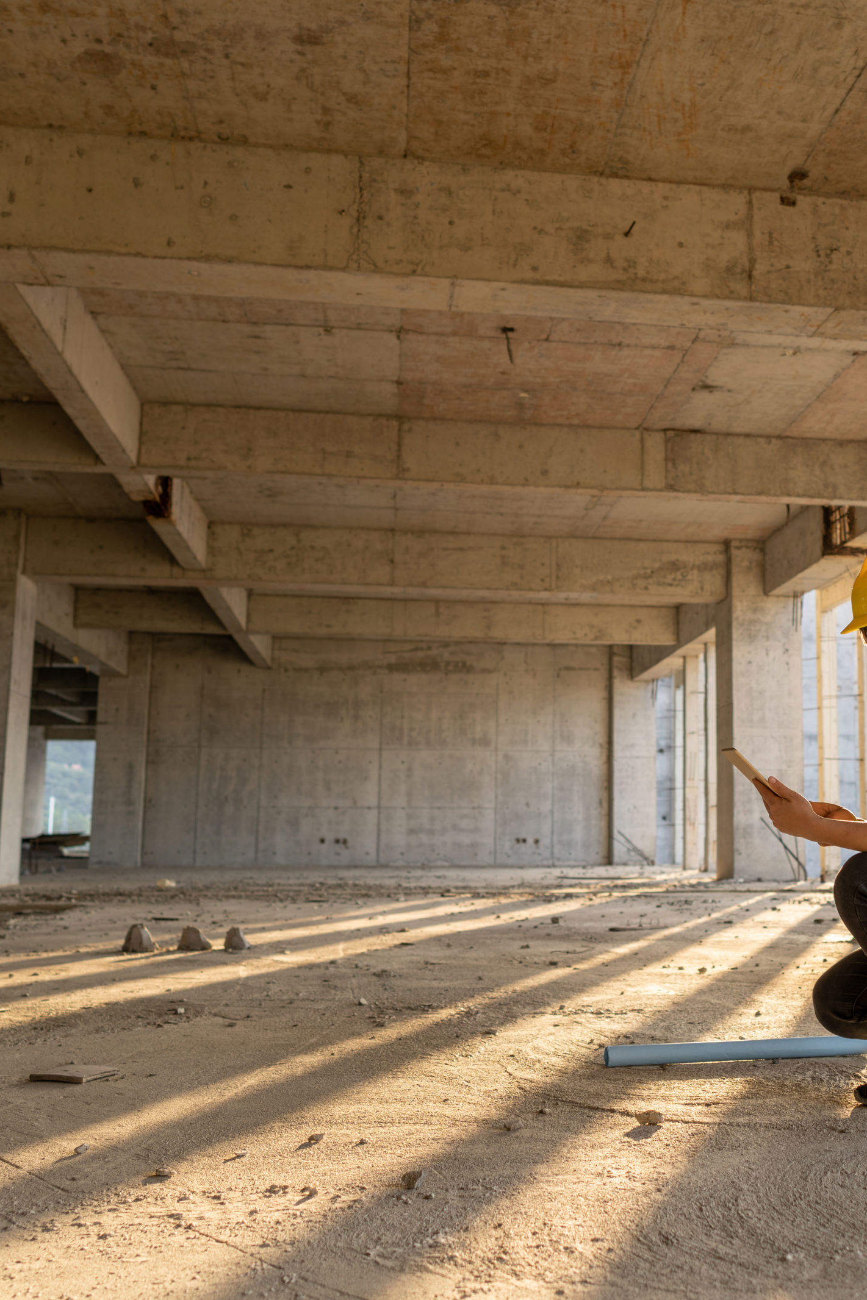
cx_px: 636
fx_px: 1373
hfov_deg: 34.4
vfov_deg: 50.7
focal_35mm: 38
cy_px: 643
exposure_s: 1/80
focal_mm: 25
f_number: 3.2
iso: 100
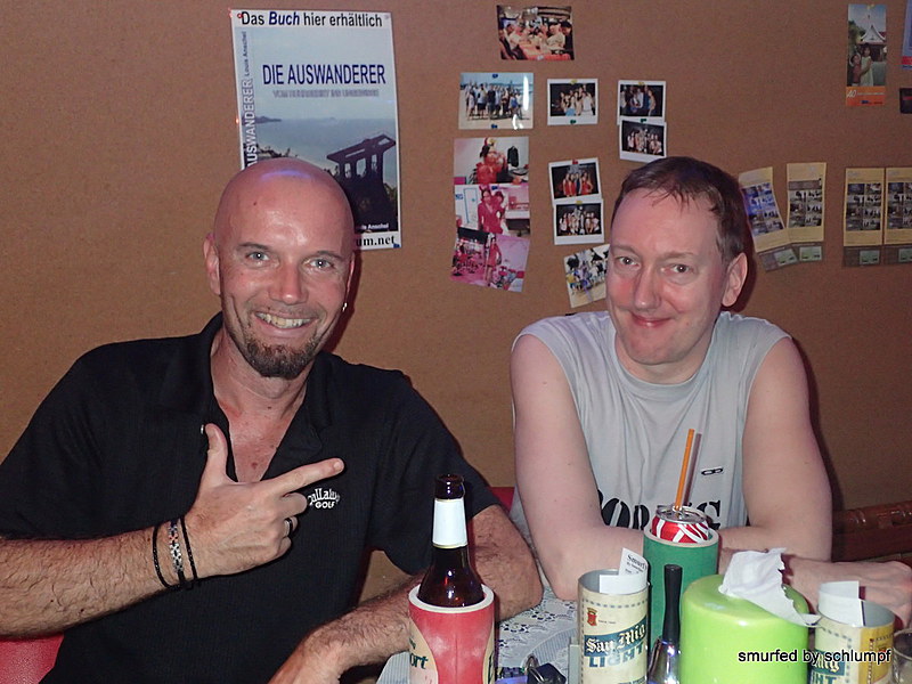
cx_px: 456
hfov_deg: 46.8
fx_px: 1054
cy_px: 342
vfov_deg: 36.0
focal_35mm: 40
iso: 640
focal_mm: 7.34
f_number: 2.8
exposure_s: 1/40
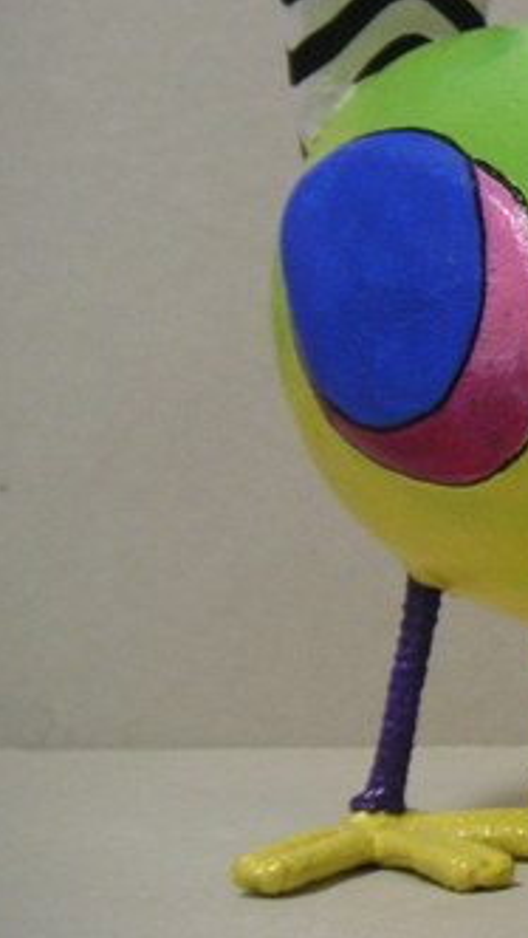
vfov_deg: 18.9
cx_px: 967
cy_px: 319
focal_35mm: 113
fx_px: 2810
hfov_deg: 10.1
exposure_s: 1/20
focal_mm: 7.3
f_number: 2.9
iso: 100
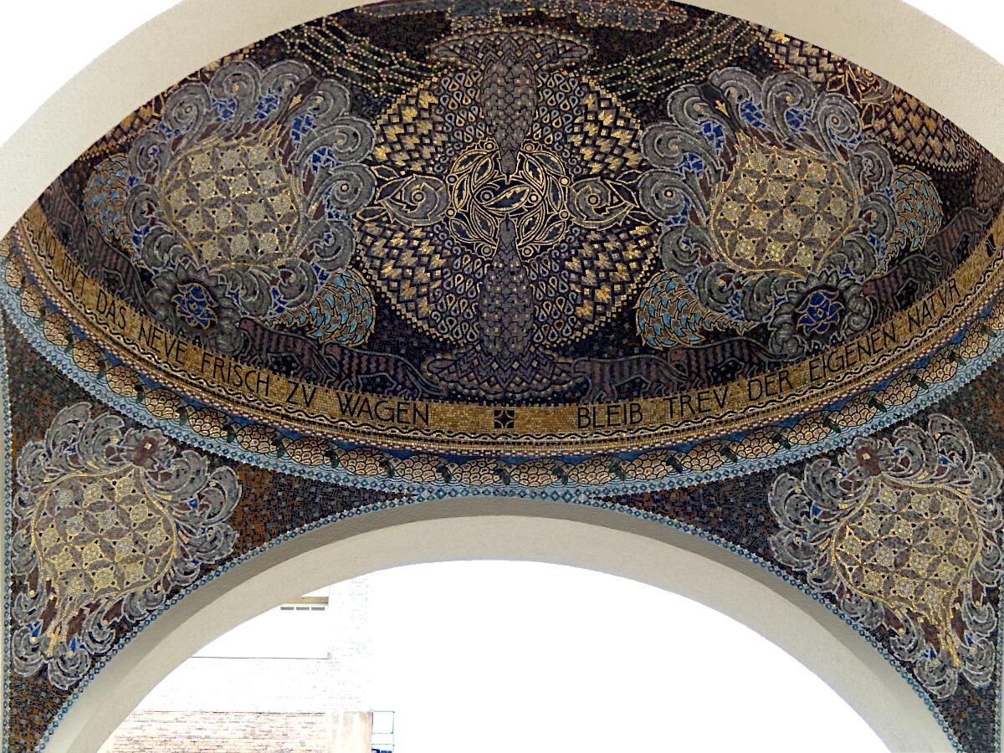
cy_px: 376
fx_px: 3829
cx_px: 502
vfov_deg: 11.2
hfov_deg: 14.9
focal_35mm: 132
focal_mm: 23.4
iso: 125
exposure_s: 1/60
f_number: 4.8
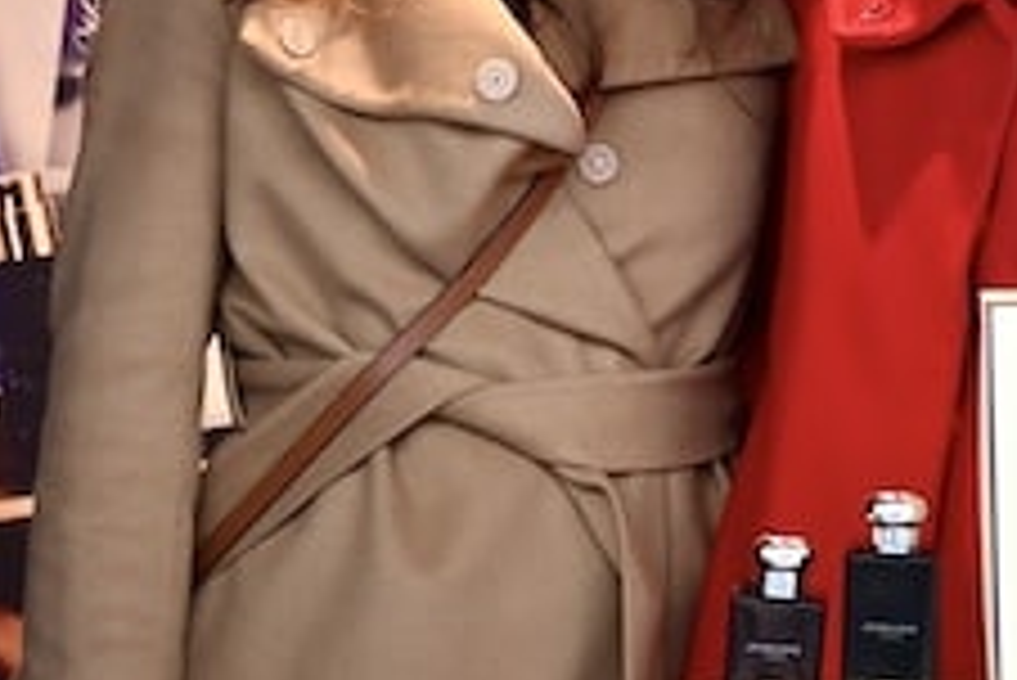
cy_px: 70
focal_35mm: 172
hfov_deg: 11.9
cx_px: 788
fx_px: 4862
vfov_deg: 8.0
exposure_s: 1/100
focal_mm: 38
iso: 320
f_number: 2.8
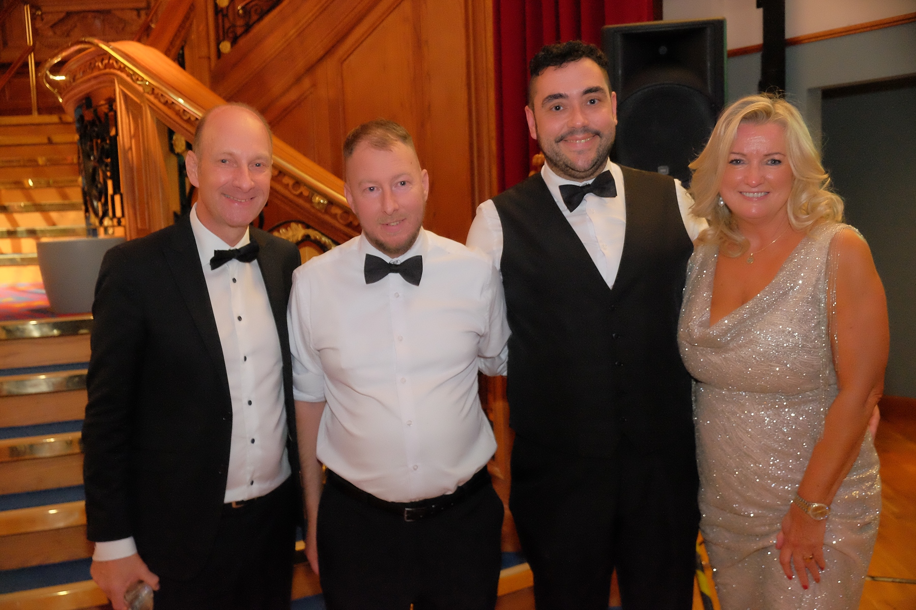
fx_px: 916
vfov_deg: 36.9
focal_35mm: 36
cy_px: 305
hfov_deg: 53.1
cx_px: 458
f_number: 4
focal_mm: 24.3
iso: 6400
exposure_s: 1/60
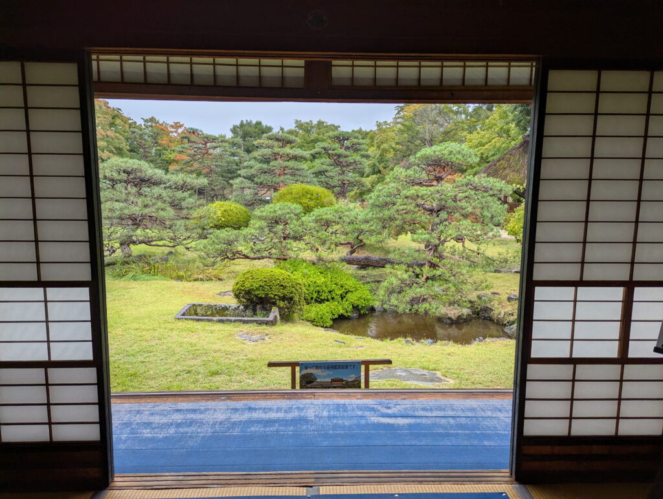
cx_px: 332
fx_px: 460
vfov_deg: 56.9
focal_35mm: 24
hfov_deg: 71.5
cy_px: 250
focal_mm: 6.81
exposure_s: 1/335
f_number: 1.85
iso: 42
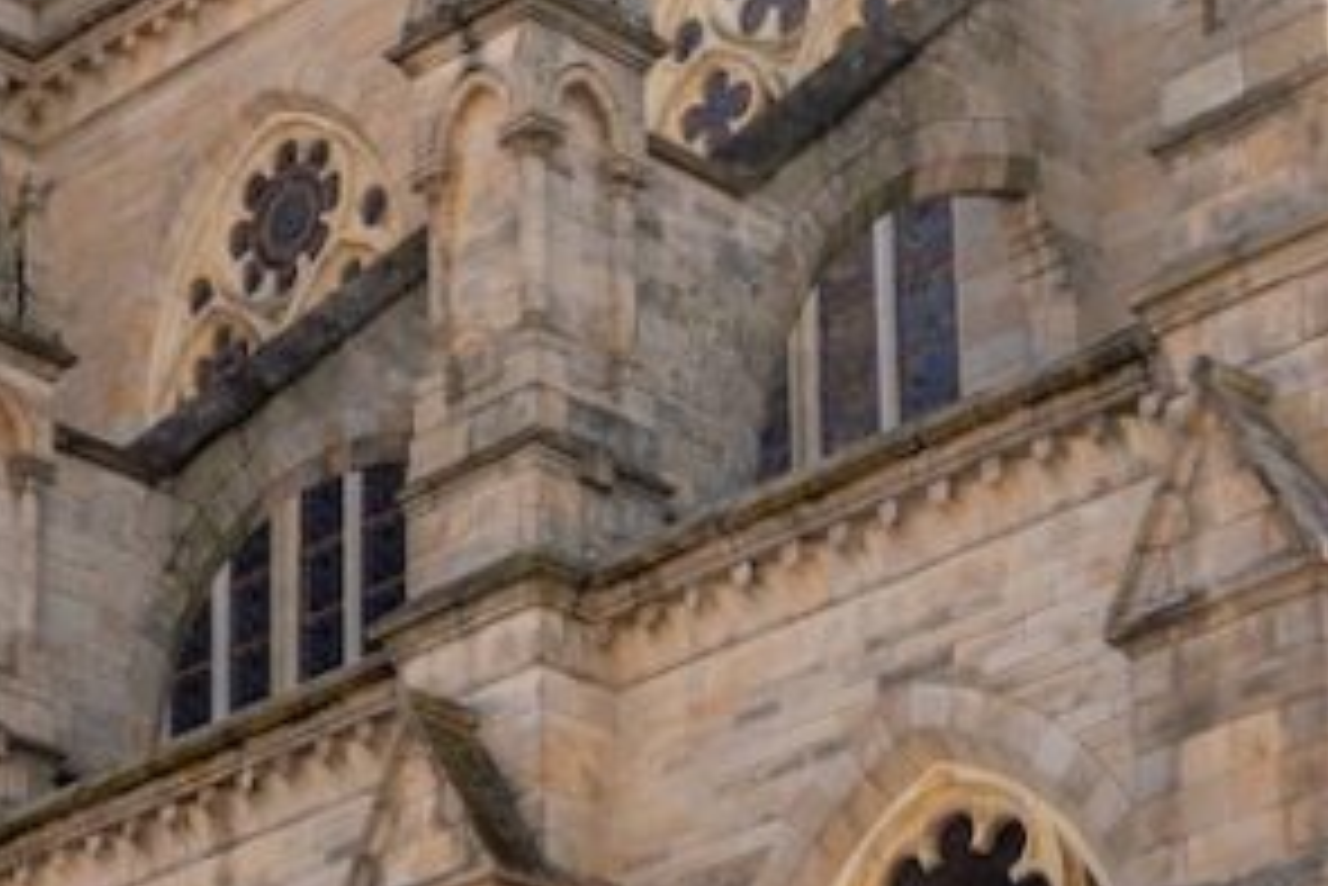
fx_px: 4738
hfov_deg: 15.9
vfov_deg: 10.6
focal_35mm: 128
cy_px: 4
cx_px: 302
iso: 100
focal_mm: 34.1
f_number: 2.8
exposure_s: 1/1000
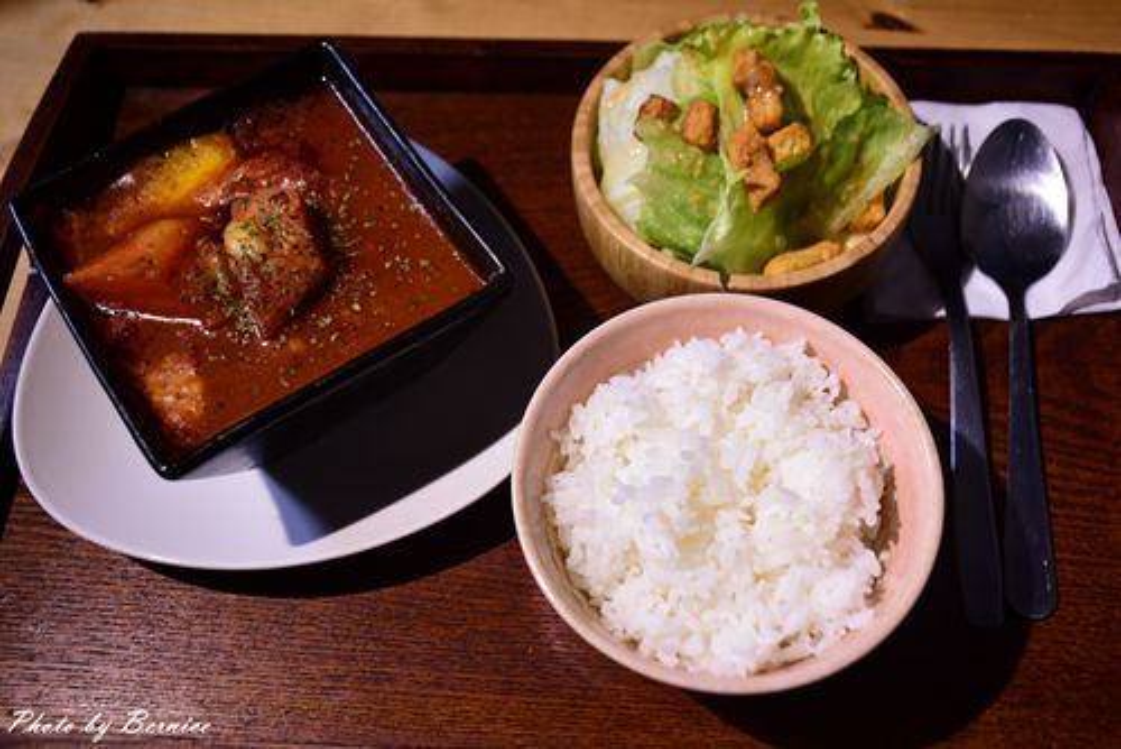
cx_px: 560
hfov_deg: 47.9
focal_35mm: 40
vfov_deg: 33.1
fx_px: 1262
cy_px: 374
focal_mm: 27
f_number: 5
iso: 320
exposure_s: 1/40
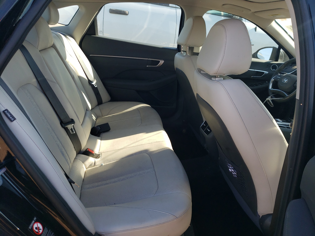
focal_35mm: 26
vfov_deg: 53.1
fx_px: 237
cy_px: 118
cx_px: 158
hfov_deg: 67.3
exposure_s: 1/625
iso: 50
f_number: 1.5
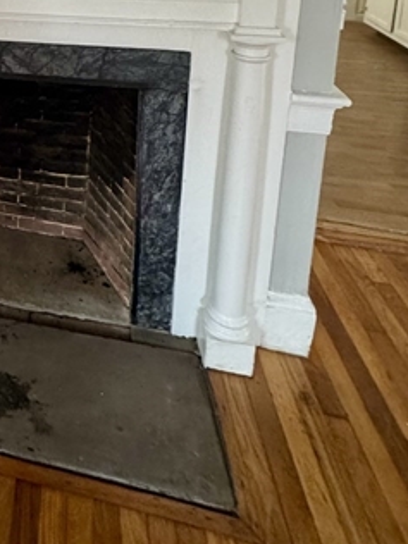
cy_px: -19
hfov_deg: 34.8
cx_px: -60
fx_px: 534
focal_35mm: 34
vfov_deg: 44.5
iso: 320
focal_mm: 2.22
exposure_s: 1/61
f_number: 2.2
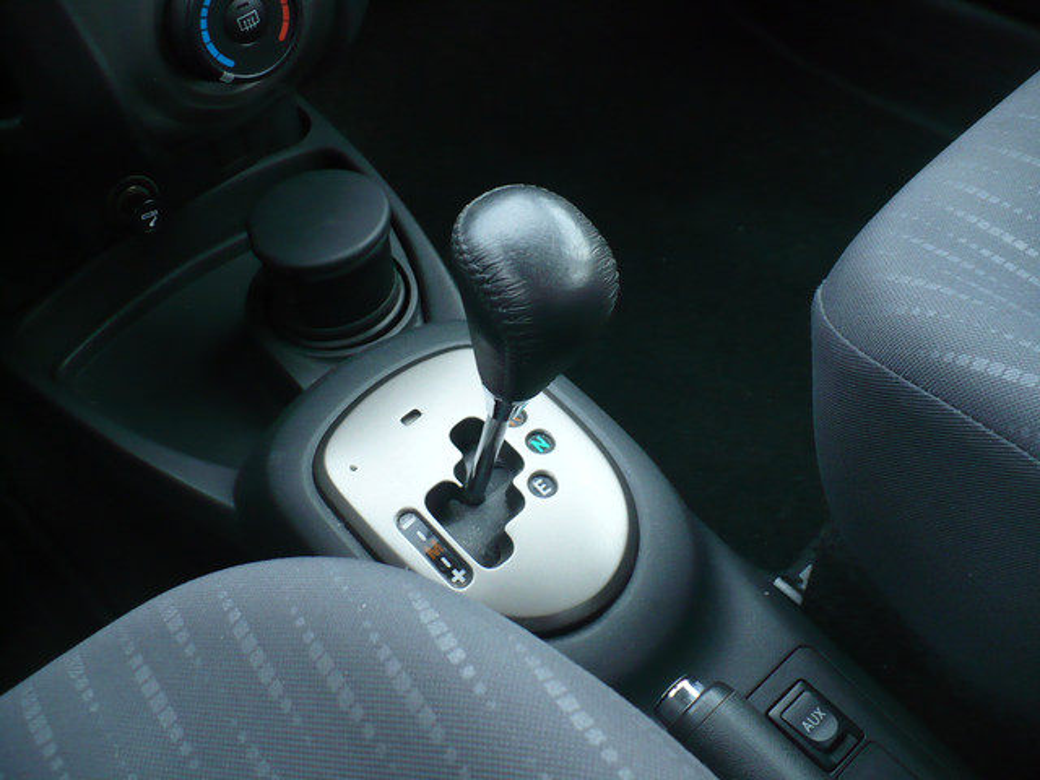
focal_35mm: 37
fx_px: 1112
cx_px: 520
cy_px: 390
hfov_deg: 50.1
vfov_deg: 38.7
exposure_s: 1/125
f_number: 2.8
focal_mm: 6.1
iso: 200
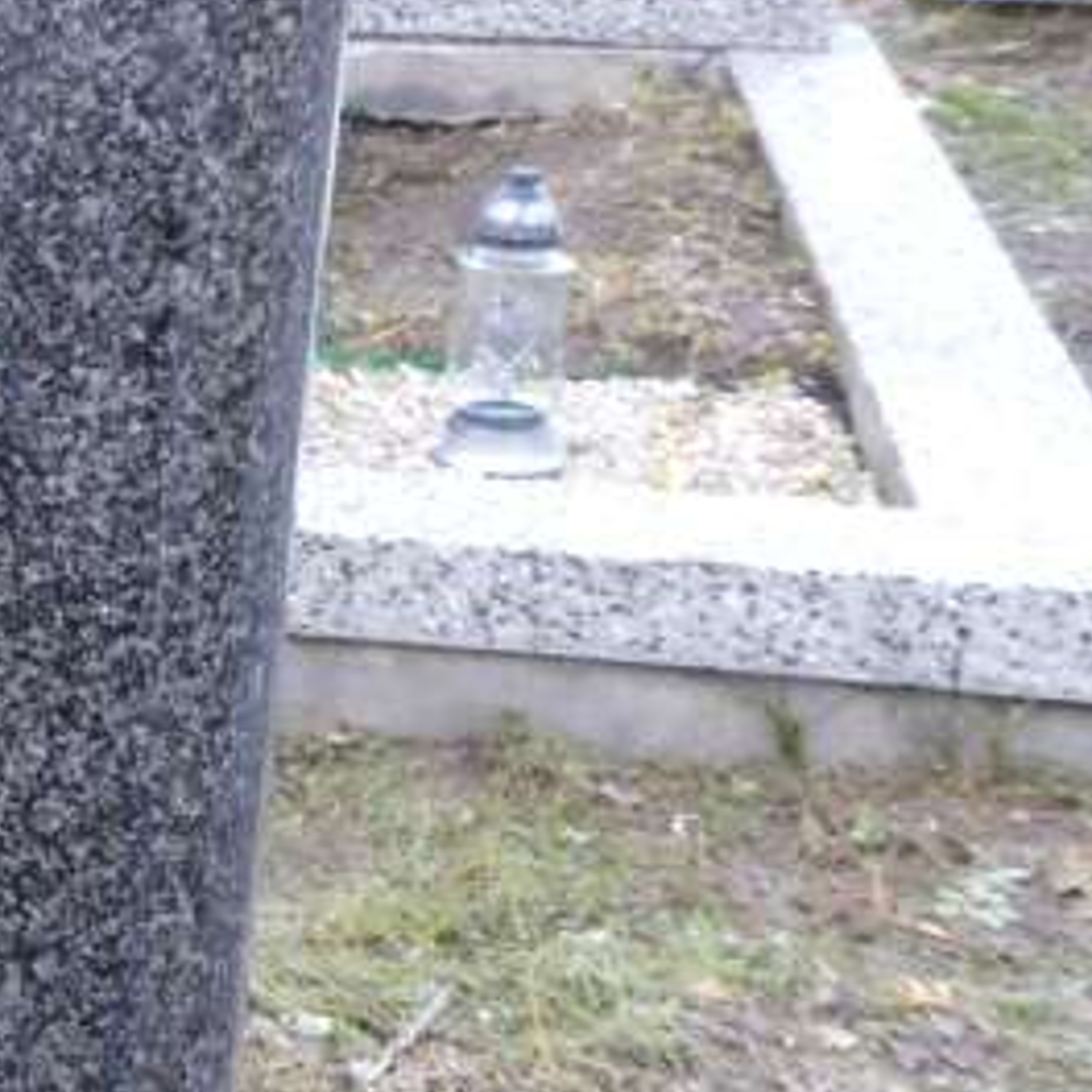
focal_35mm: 96
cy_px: 467
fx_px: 3426
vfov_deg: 18.1
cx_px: -1022
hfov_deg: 15.1
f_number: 3.3
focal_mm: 4.9
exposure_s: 1/60
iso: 200
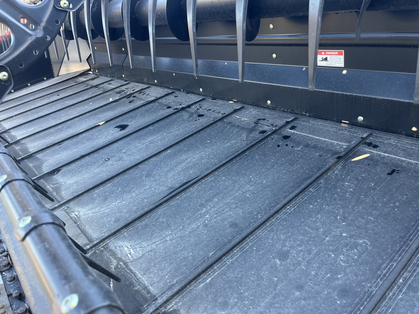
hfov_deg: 67.3
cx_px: 210
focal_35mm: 26
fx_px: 315
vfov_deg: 53.1
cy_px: 157
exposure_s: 1/122
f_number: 1.6
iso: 100
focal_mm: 5.1
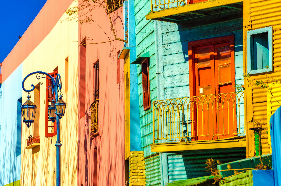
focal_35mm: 158
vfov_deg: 8.7
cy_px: 93
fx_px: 1227
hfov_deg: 13.1
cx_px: 140
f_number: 8
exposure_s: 1/1000
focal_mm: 105
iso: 200
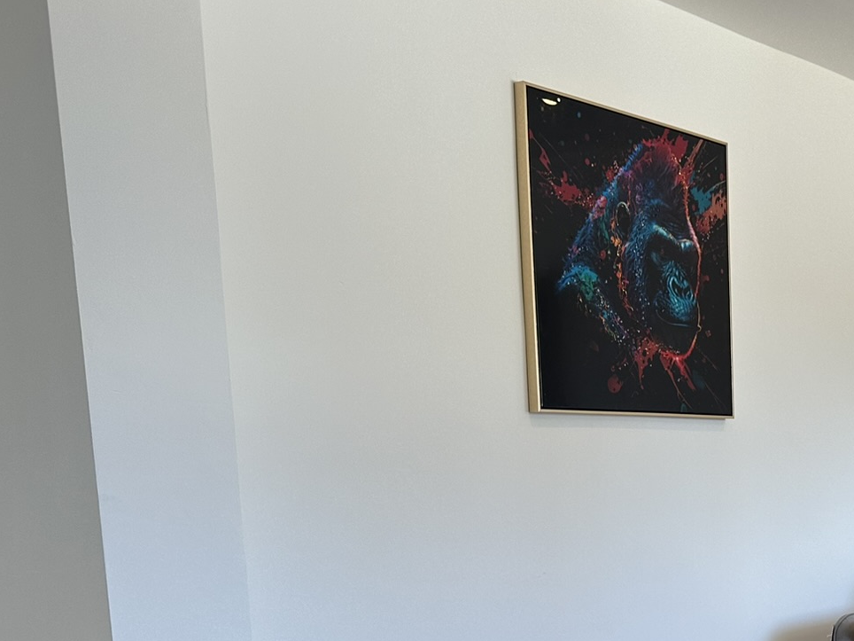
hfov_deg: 34.2
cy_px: 645
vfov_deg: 26.9
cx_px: 849
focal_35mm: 51
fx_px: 1258
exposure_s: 1/100
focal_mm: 6.86
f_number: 1.78
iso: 64
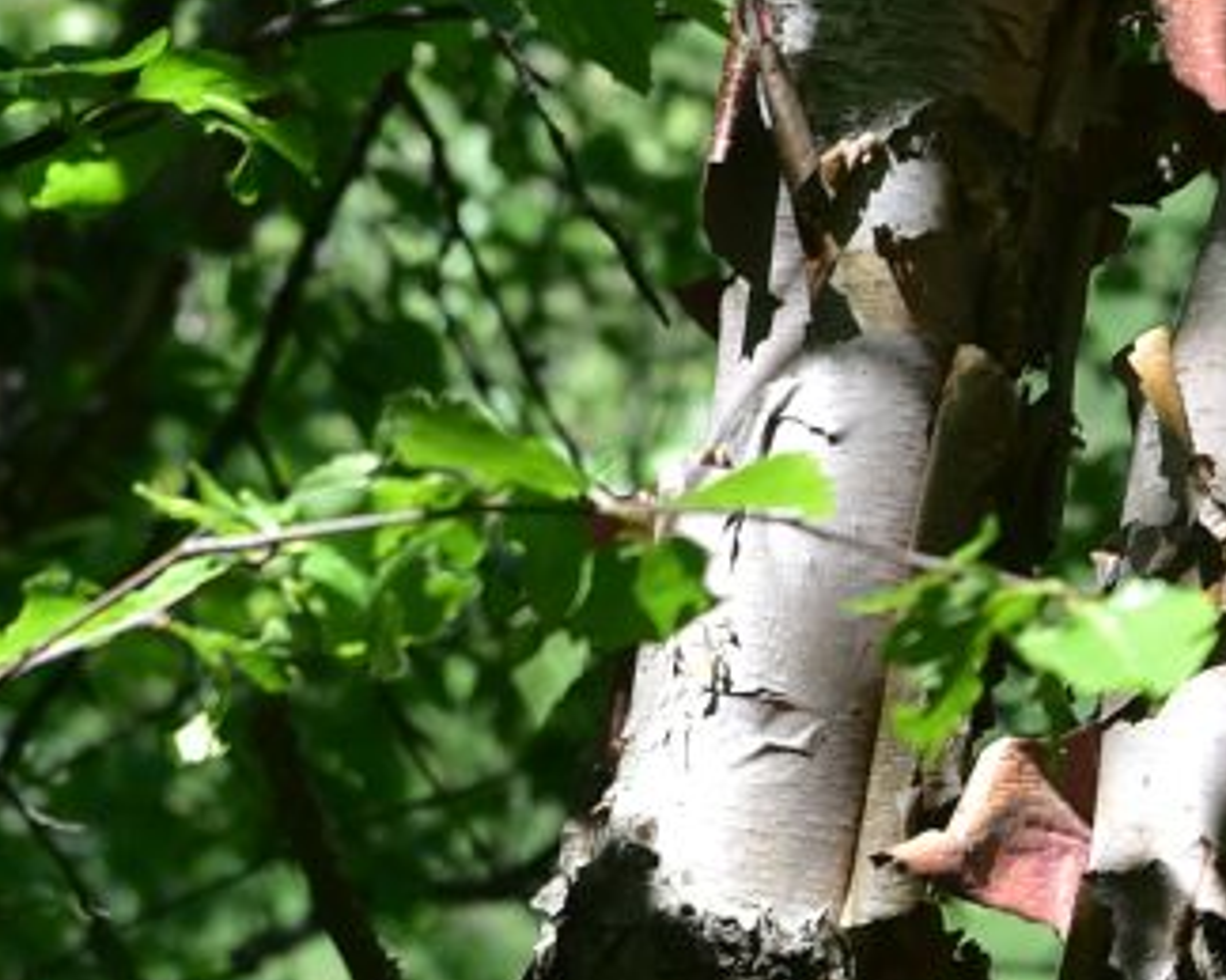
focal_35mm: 211
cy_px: 17
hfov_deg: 9.1
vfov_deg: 7.3
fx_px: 7654
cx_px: 1358
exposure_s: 1/160
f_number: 7.1
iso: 125
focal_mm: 56
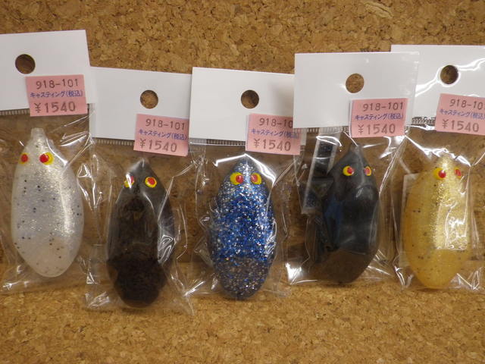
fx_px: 476
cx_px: 242
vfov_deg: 41.8
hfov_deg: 54.0
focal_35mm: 34
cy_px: 182
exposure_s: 1/50
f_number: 3.8
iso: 250
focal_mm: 6.1
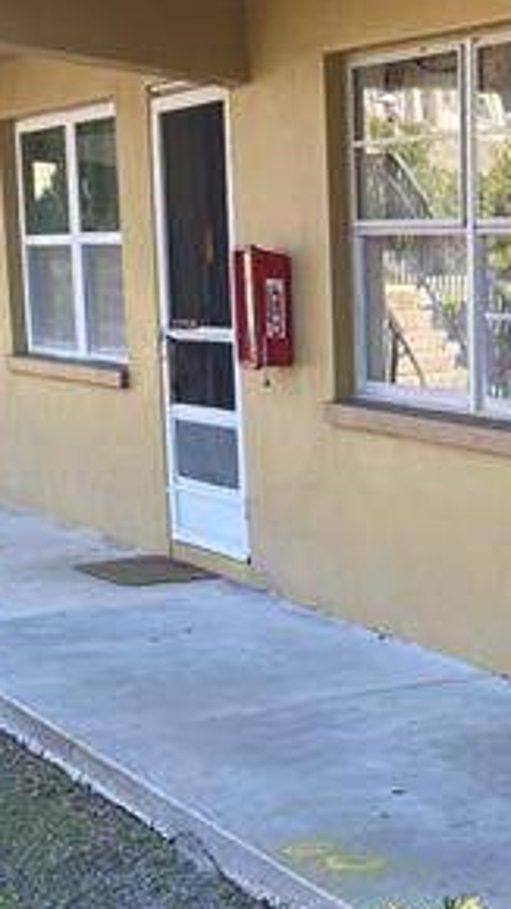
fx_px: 1808
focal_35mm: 75
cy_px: 696
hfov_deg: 15.3
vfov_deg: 27.8
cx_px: 668
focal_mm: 4.25
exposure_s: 1/175
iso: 32
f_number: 1.8
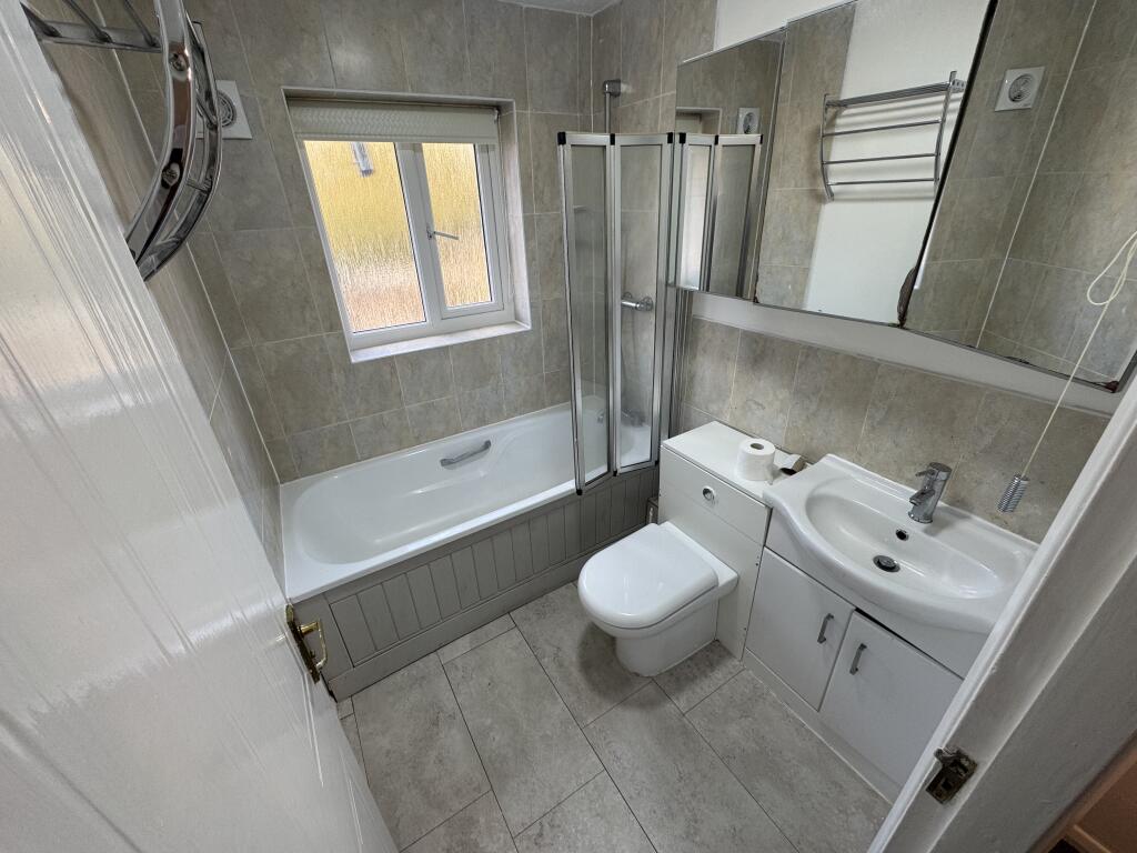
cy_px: 426
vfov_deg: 85.7
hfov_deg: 102.1
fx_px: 460
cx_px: 568
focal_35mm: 14
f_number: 2.2
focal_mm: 2.22
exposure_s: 1/99
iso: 64
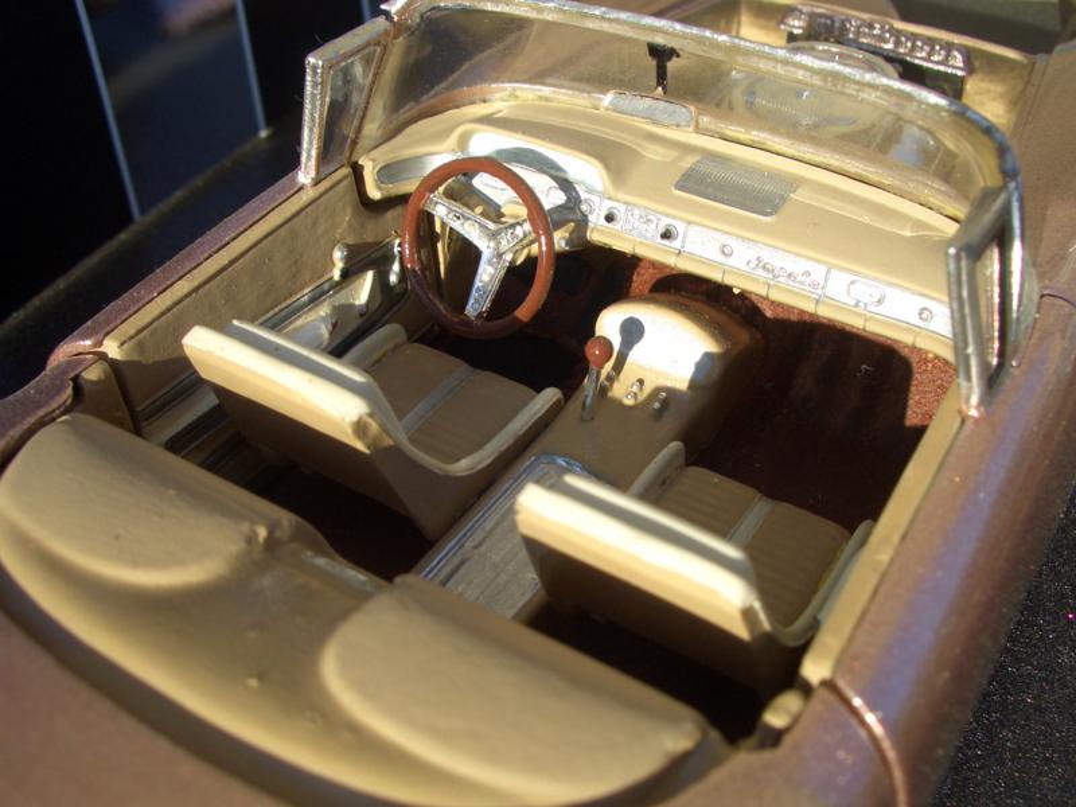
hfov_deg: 45.8
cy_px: 404
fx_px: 1274
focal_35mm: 41
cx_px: 538
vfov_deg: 35.1
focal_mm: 6.8
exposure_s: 1/320
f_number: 4.6
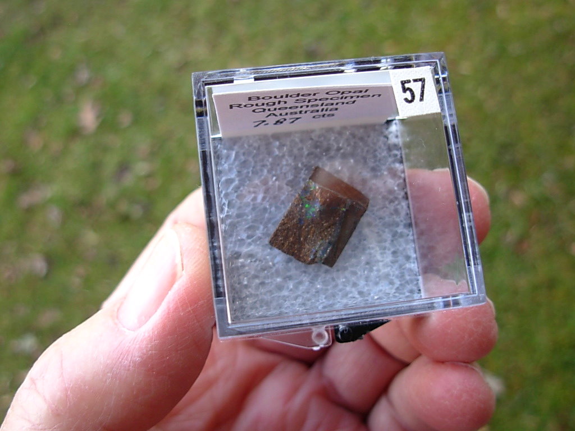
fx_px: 631
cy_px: 216
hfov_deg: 49.0
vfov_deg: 37.7
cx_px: 288
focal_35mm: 38
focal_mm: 6.3
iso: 50
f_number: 2.9
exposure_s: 1/144
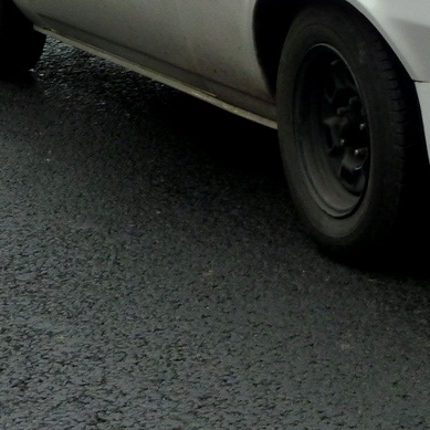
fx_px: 1855
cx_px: 522
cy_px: -84
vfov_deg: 12.9
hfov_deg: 12.9
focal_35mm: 132
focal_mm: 7.3
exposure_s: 1/250
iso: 160
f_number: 4
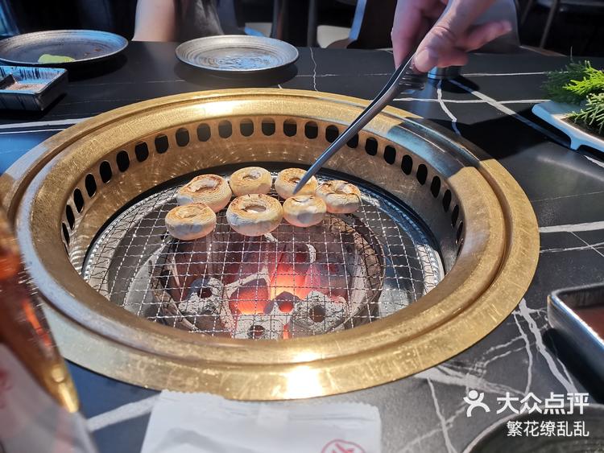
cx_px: 302
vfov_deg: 53.1
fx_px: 454
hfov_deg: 67.3
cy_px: 226
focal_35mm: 26
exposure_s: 1/100
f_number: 1.8
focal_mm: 4.75
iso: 320
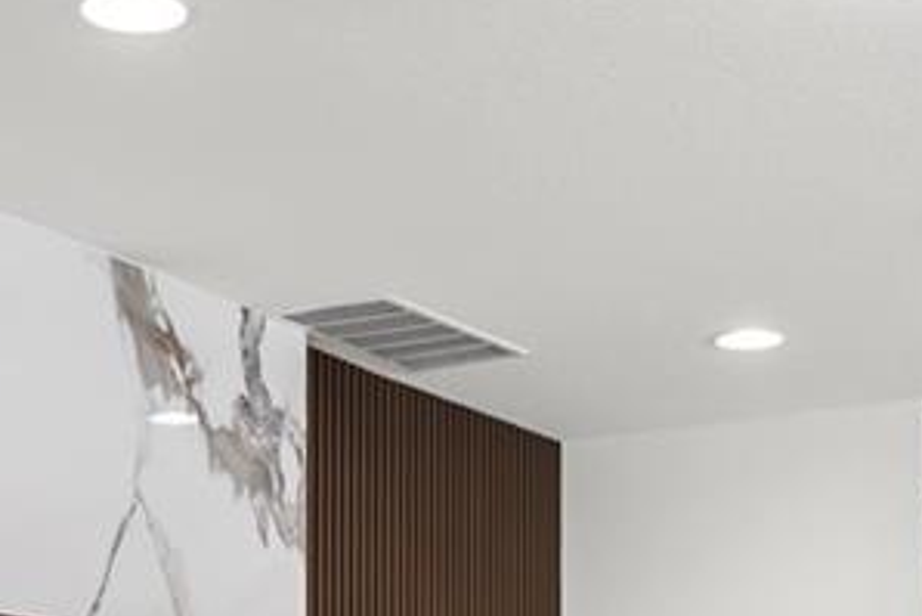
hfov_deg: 23.6
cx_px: 393
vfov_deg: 14.9
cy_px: 888
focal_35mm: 86
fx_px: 2204
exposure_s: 1/30
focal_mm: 16
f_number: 2.8
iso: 100
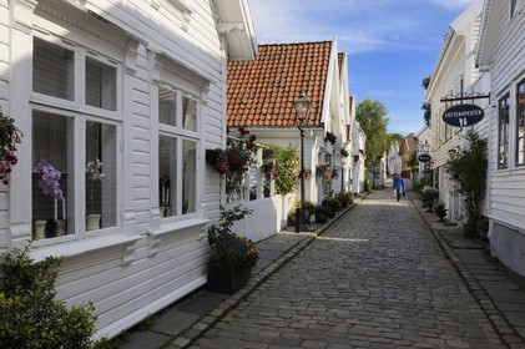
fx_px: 408
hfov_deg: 65.5
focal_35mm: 28
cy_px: 174
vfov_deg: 46.3
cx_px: 262
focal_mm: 28
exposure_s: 1/125
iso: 200
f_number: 16
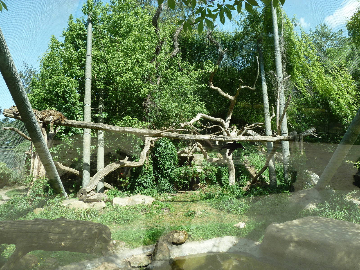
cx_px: 180
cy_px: 135
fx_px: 260
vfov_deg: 54.9
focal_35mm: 25
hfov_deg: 69.4
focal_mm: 4.1
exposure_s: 1/160
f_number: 4
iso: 80
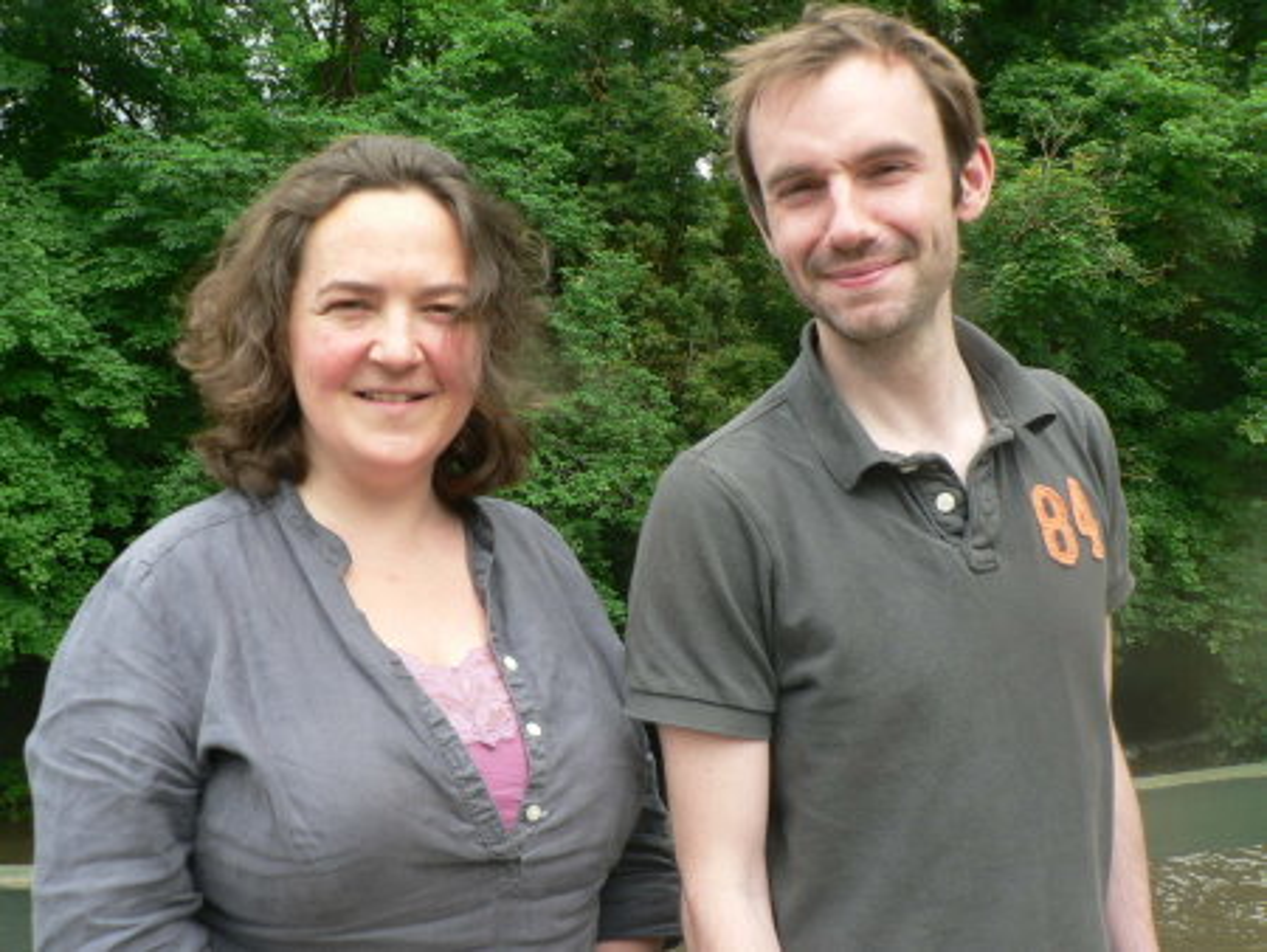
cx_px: 634
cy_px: 476
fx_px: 1318
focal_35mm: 36
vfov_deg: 39.7
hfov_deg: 51.3
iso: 80
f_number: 4
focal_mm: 6
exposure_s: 1/100
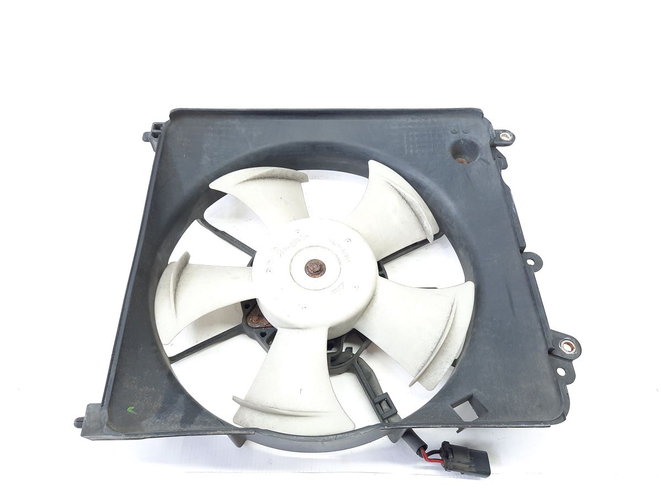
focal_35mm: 25
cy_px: 248
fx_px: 477
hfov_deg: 69.4
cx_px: 330
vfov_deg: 54.9
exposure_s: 1/50
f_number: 2
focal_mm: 4.6
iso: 160
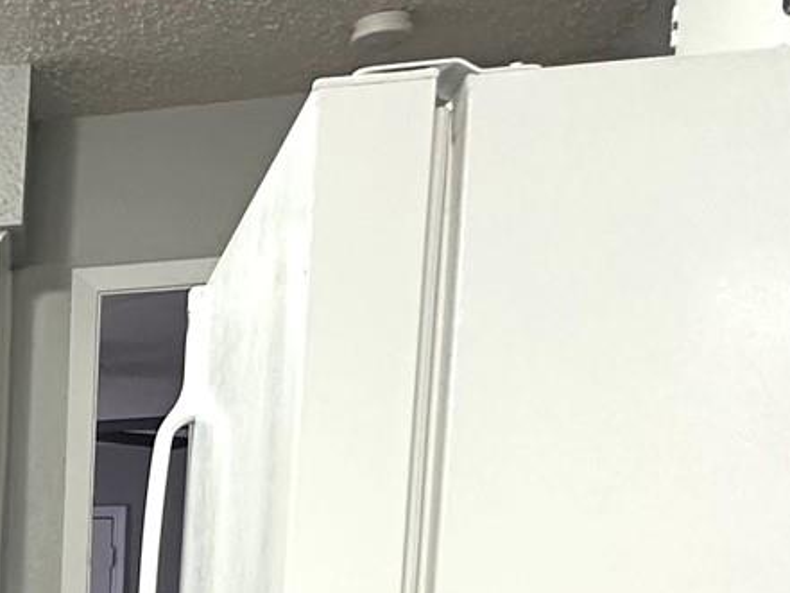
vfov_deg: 20.9
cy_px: 729
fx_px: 1484
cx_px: -559
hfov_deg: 21.6
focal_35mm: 65
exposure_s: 1/60
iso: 250
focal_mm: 2.22
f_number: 2.2
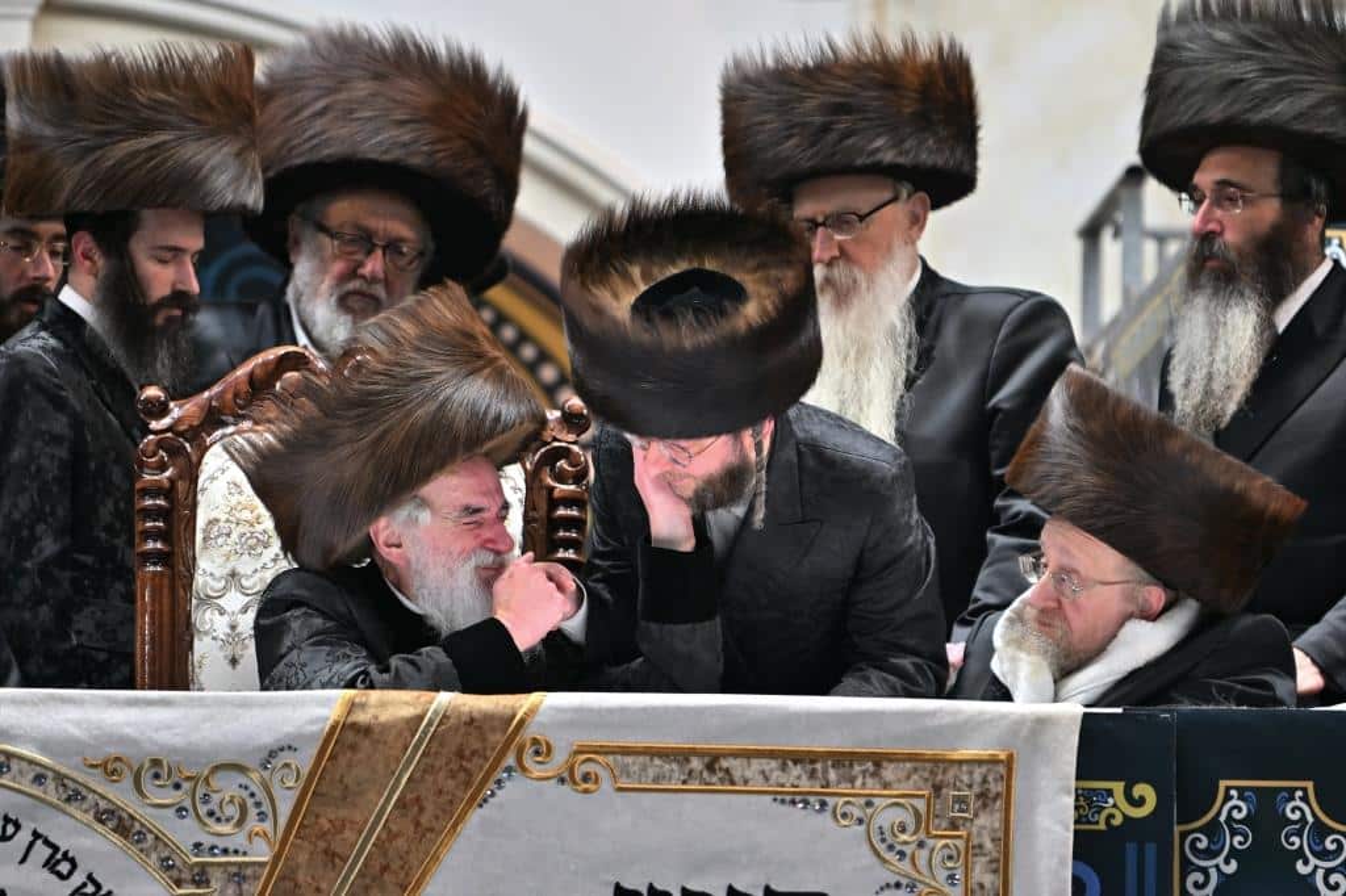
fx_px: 11212
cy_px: 448
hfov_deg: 6.9
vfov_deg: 4.6
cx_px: 673
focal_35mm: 300
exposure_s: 1/320
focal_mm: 200
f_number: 2.8
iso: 320
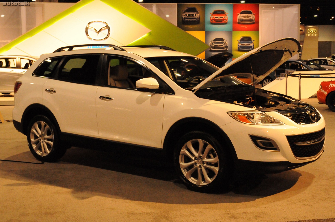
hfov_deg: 38.9
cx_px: 168
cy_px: 111
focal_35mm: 51
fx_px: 474
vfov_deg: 26.4
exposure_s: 1/160
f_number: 7.1
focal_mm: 34
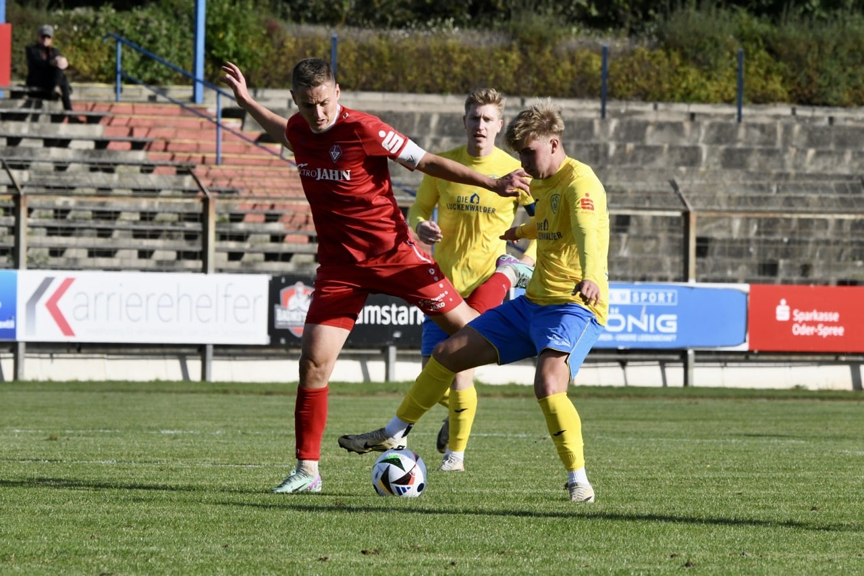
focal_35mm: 210
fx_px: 5039
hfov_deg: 9.8
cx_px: 432
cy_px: 288
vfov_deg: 6.5
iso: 2000
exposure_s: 1/1600
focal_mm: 210
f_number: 10
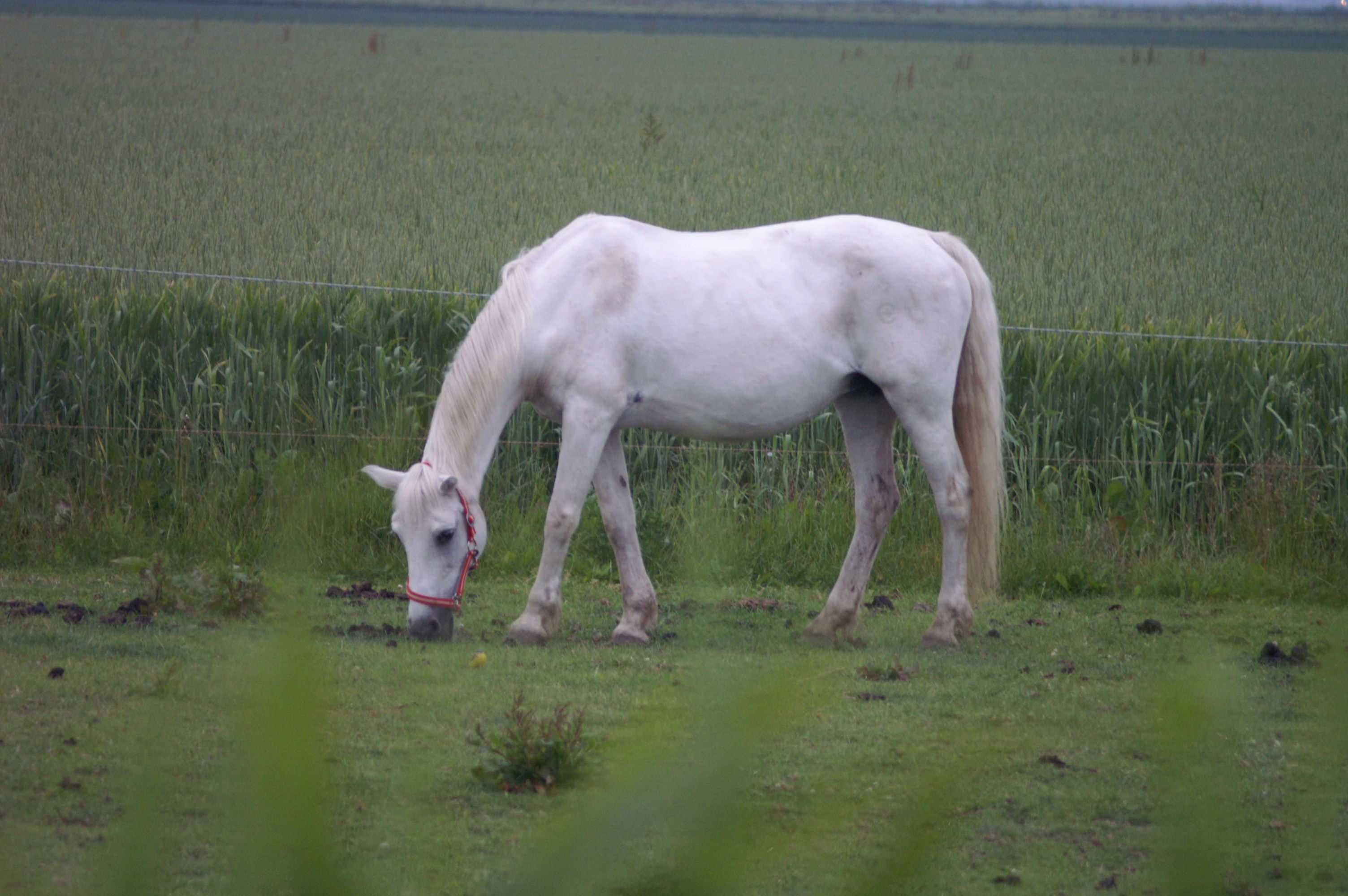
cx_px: 674
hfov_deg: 6.5
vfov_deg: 4.4
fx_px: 11783
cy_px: 448
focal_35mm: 315
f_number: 5.6
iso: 800
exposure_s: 1/250
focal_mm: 210
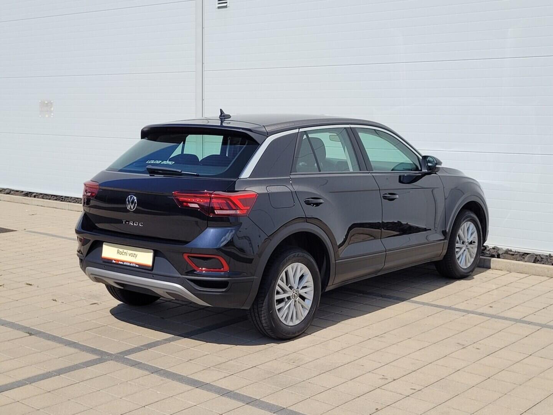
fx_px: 415
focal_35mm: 26
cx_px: 276
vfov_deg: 53.1
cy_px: 208
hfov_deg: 67.3
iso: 40
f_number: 1.8
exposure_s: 1/3336
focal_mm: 5.4
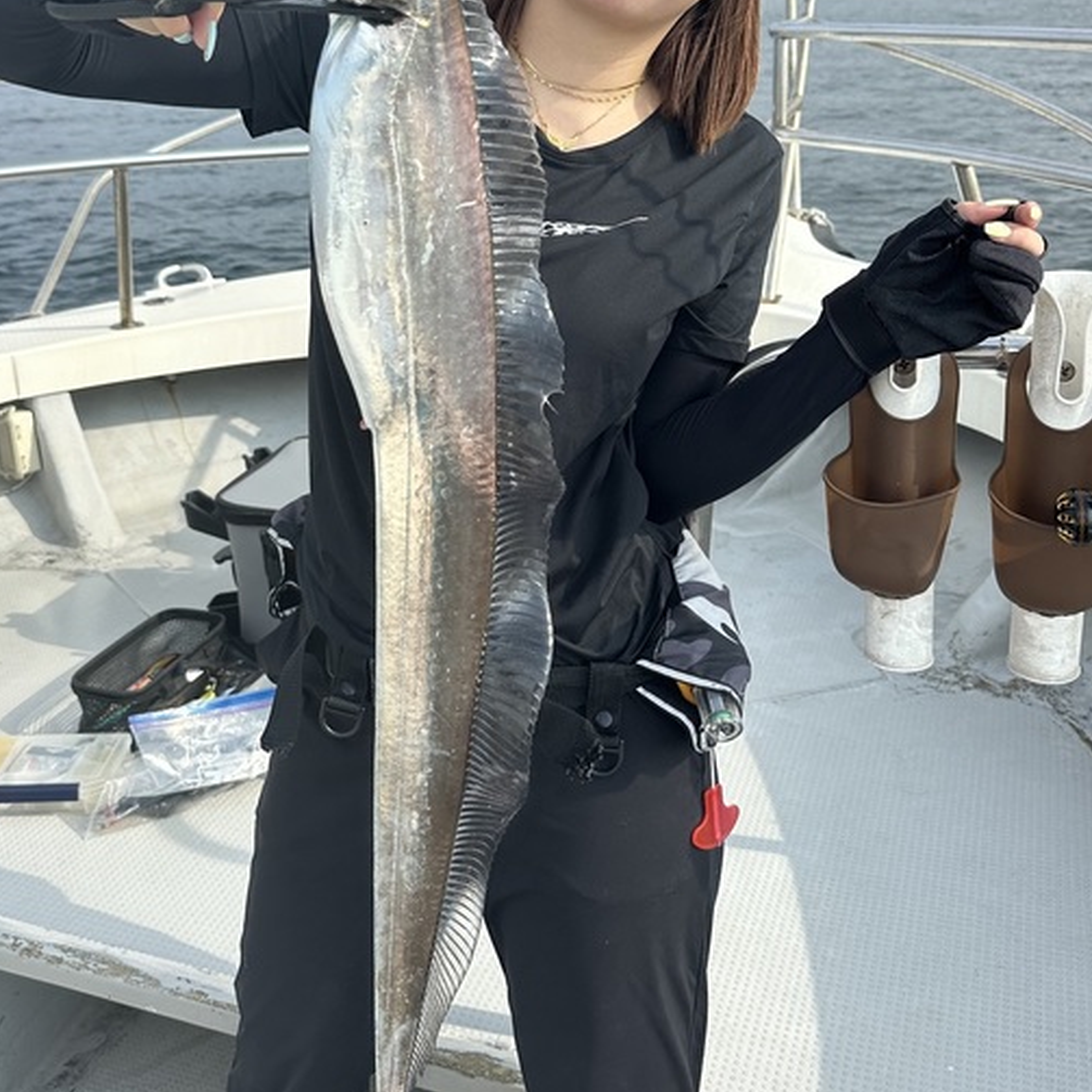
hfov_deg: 46.0
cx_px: 506
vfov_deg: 45.4
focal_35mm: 36
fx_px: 1285
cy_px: 365
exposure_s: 1/3472
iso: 80
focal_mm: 6.86
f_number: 1.78
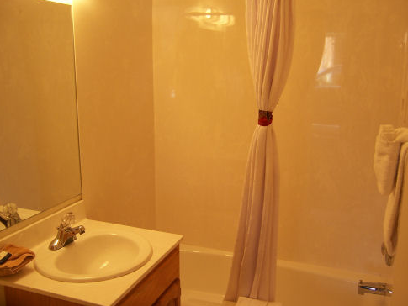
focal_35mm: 34
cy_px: 156
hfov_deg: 53.9
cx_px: 201
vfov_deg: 41.8
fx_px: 401
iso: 80
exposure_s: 1/20
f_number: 3.4
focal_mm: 5.5
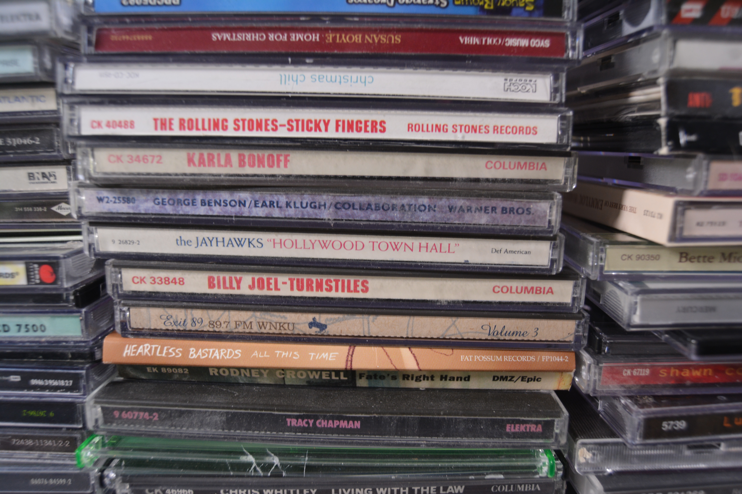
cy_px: 247
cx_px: 371
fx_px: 618
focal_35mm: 30
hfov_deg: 61.9
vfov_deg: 43.6
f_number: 4.5
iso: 400
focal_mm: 20
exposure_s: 1/80
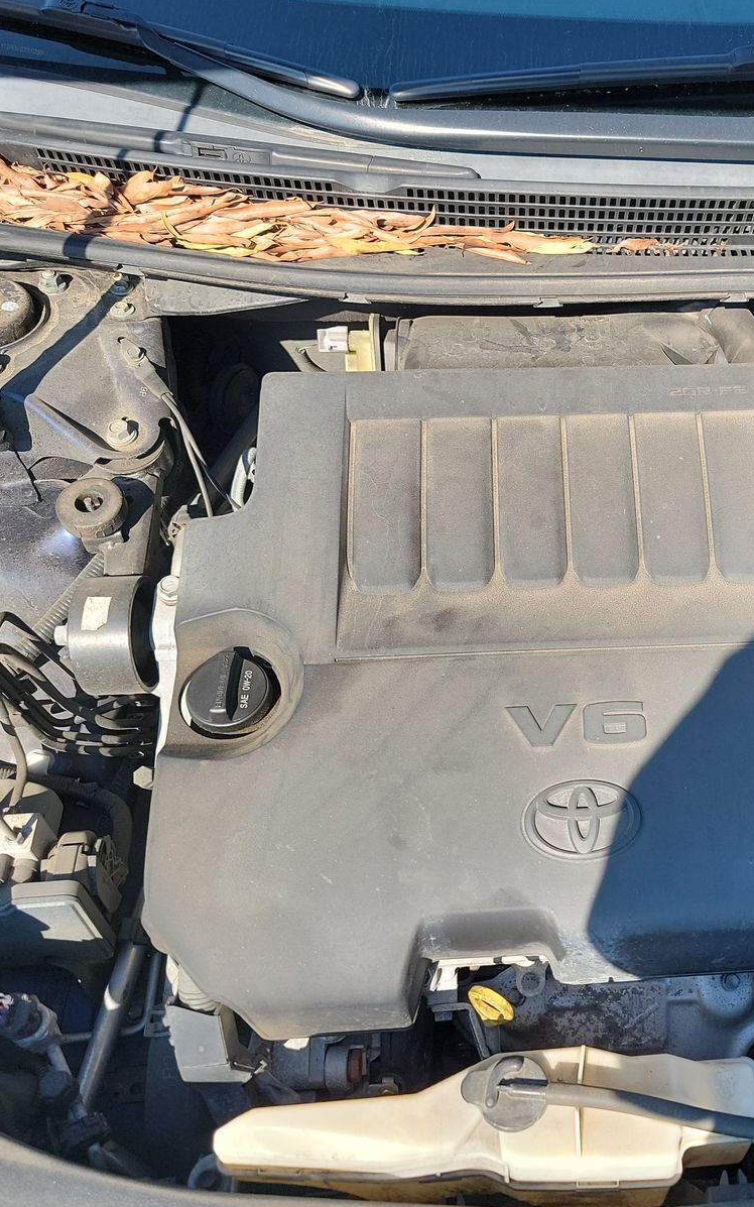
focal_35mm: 34
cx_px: 627
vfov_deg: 56.7
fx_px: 1118
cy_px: 603
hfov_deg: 35.8
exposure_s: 1/261
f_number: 1.8
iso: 50
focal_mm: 6.7
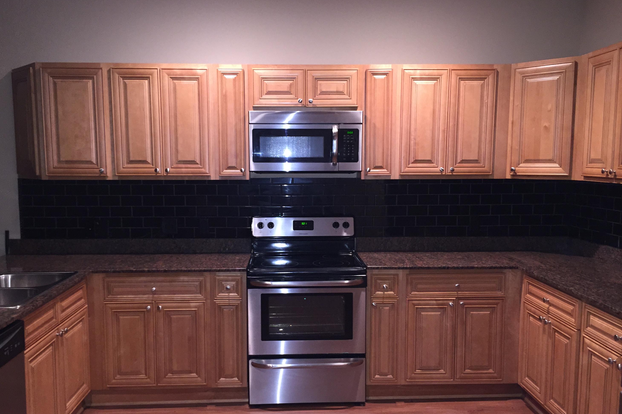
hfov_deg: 60.3
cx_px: 303
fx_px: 536
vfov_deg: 42.3
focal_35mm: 31
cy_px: 227
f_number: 2.2
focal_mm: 4.15
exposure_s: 1/16
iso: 200
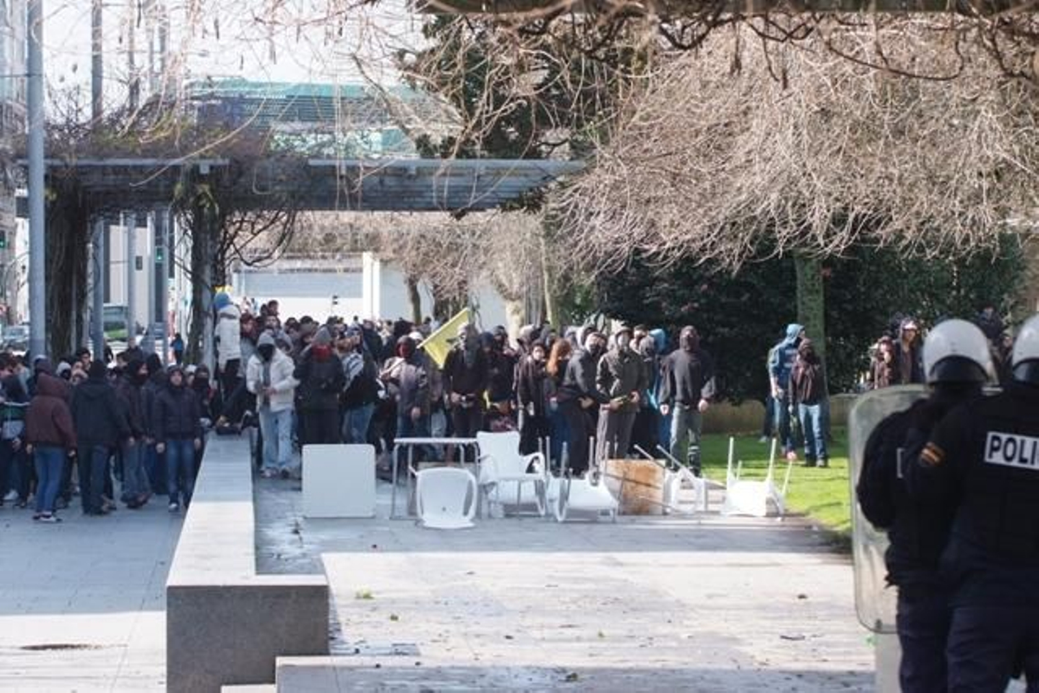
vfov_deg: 8.3
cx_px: 520
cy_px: 346
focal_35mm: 165
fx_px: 4764
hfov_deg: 12.4
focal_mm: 110
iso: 500
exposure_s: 1/250
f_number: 6.3
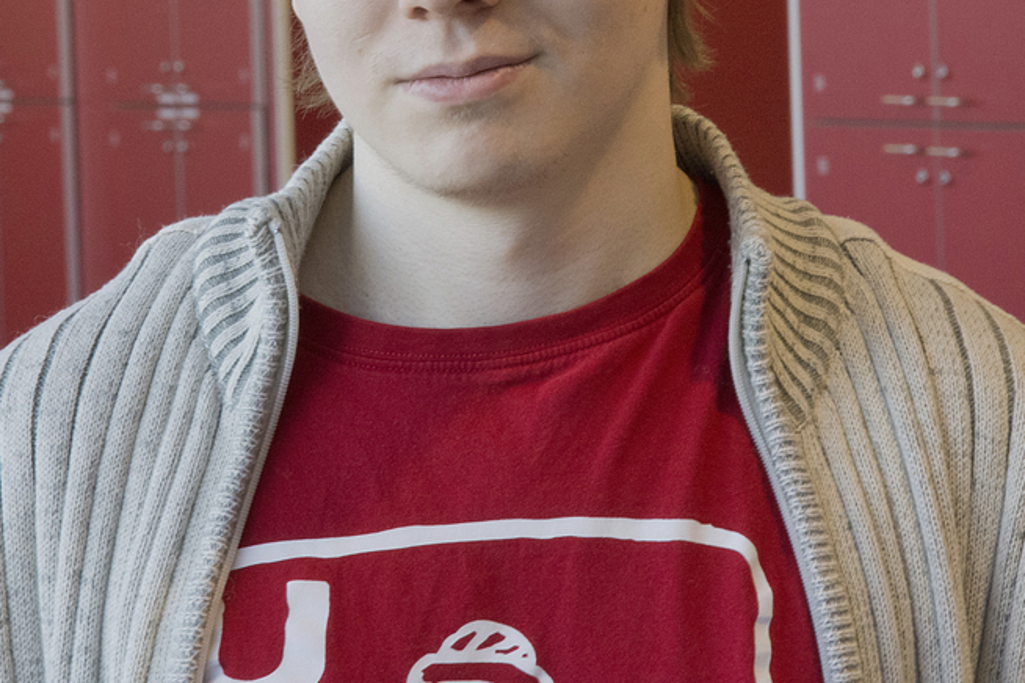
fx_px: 8225
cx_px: 539
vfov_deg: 4.8
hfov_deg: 7.1
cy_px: 60
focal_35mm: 289
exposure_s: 1/40
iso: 2800
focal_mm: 105
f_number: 18
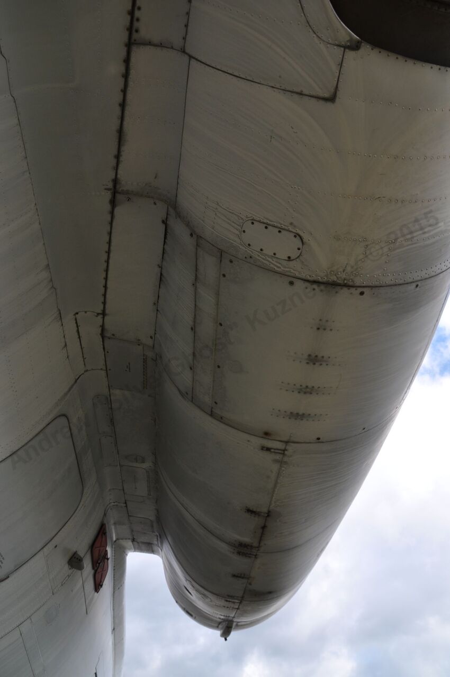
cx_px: 225
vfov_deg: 70.5
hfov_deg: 50.3
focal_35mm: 26
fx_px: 479
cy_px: 338
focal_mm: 17
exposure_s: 1/200
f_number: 8
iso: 200
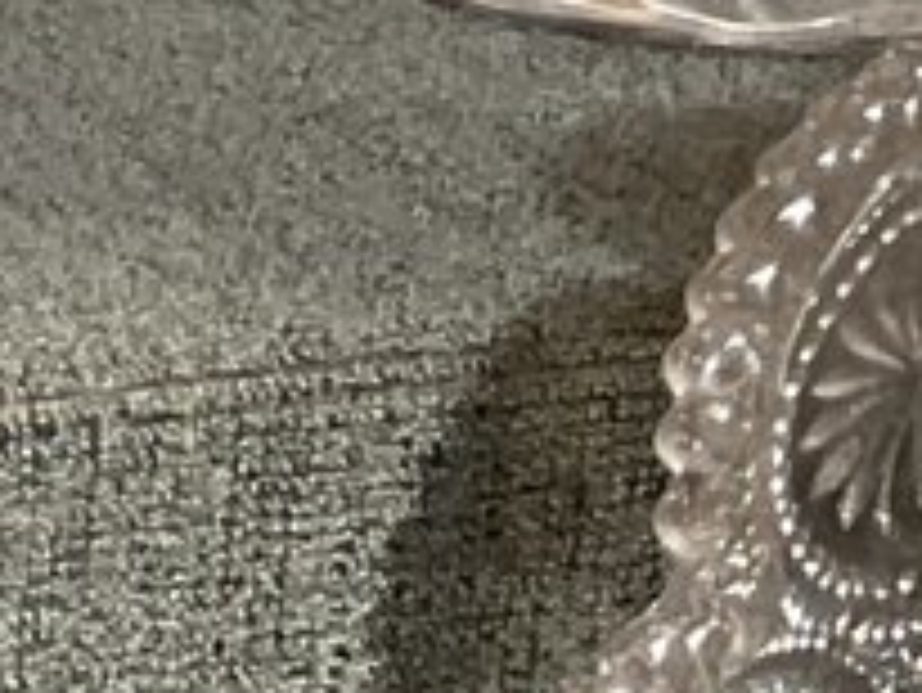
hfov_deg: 7.8
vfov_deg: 6.6
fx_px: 5703
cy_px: -1015
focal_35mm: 214
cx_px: -1995
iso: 40
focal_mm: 3
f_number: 1.8
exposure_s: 1/50
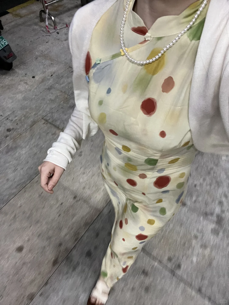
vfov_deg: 73.9
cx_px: 114
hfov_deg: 58.9
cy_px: 152
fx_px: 203
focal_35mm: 23
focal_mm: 2.71
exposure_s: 1/50
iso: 320
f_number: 2.2
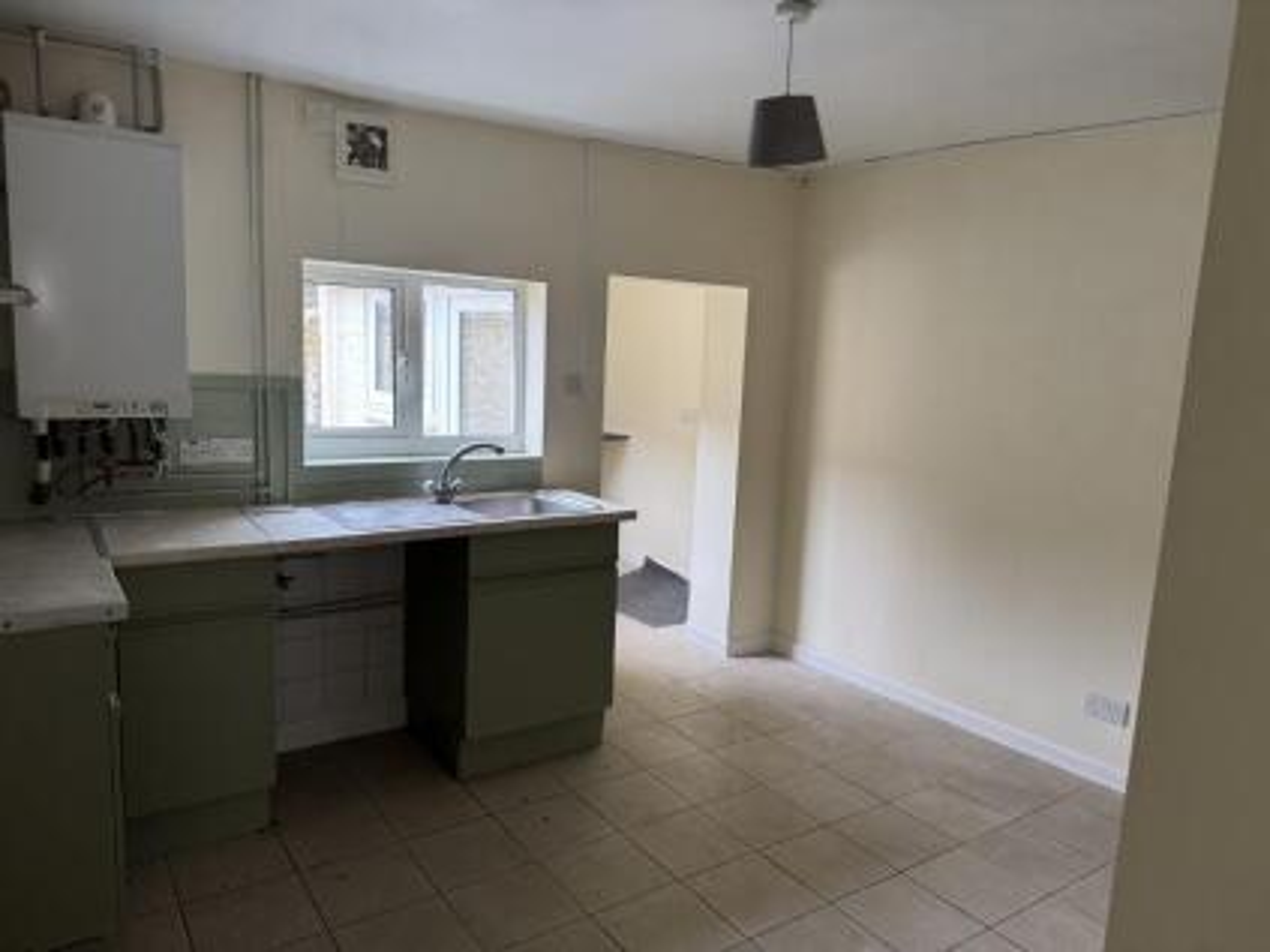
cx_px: 635
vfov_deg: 56.8
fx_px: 880
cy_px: 476
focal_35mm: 24
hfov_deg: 71.6
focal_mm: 6.76
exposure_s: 1/60
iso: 250
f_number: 1.78
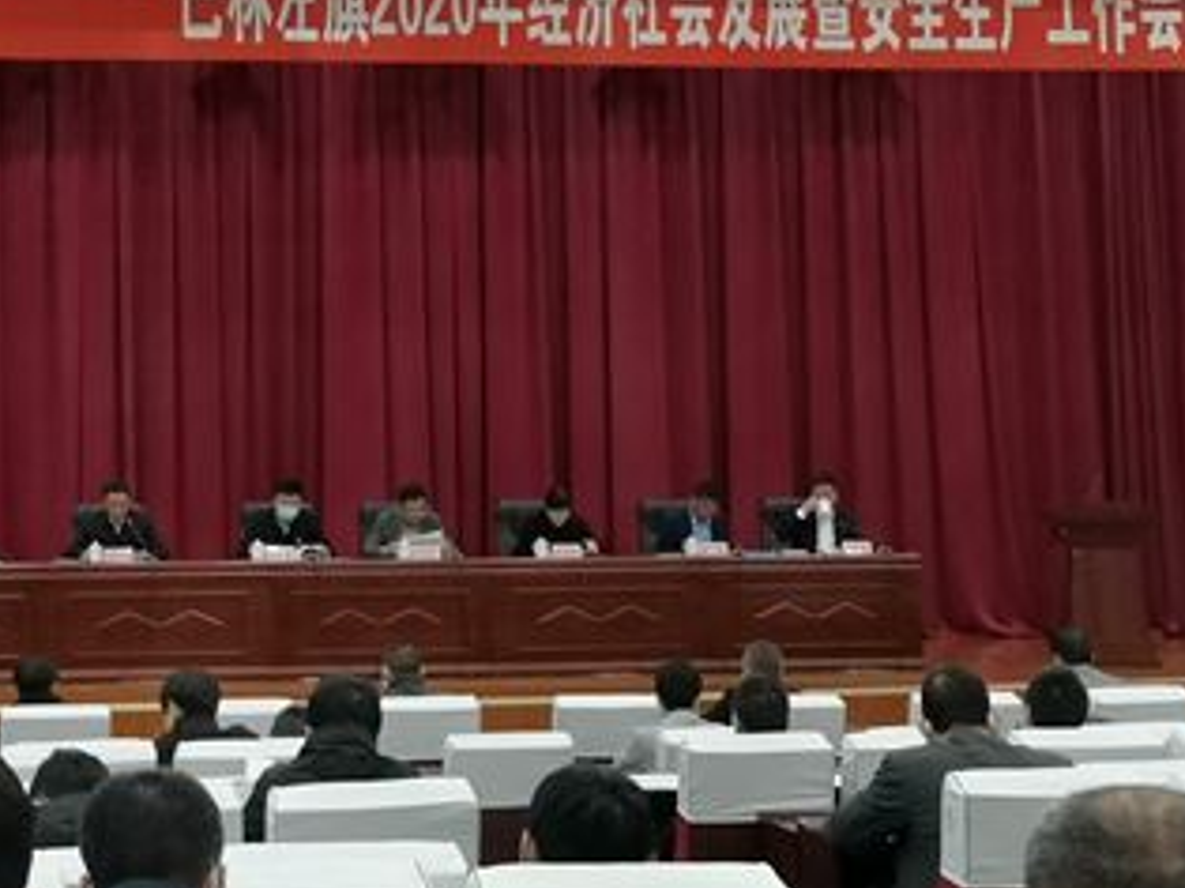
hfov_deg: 23.9
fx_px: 2738
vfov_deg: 18.2
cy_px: 135
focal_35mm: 80
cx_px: 184
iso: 320
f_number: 1.8
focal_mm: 4.75
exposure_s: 1/60
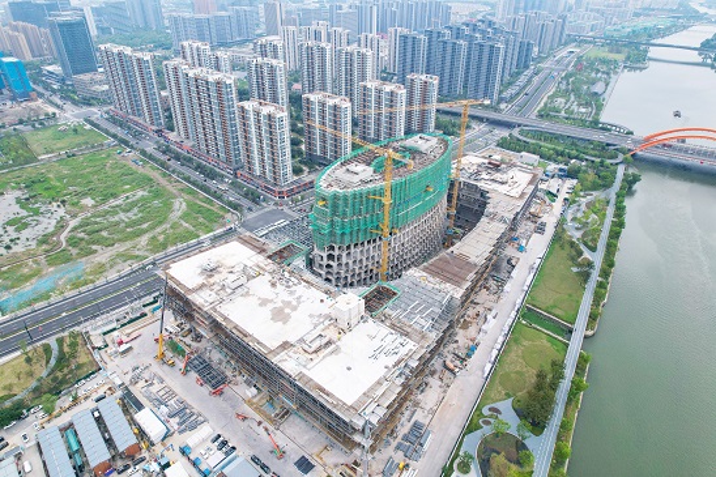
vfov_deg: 57.2
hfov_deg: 78.6
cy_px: 238
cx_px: 358
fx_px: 437
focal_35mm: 22
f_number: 2.8
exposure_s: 1/160
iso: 100
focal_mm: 8.38
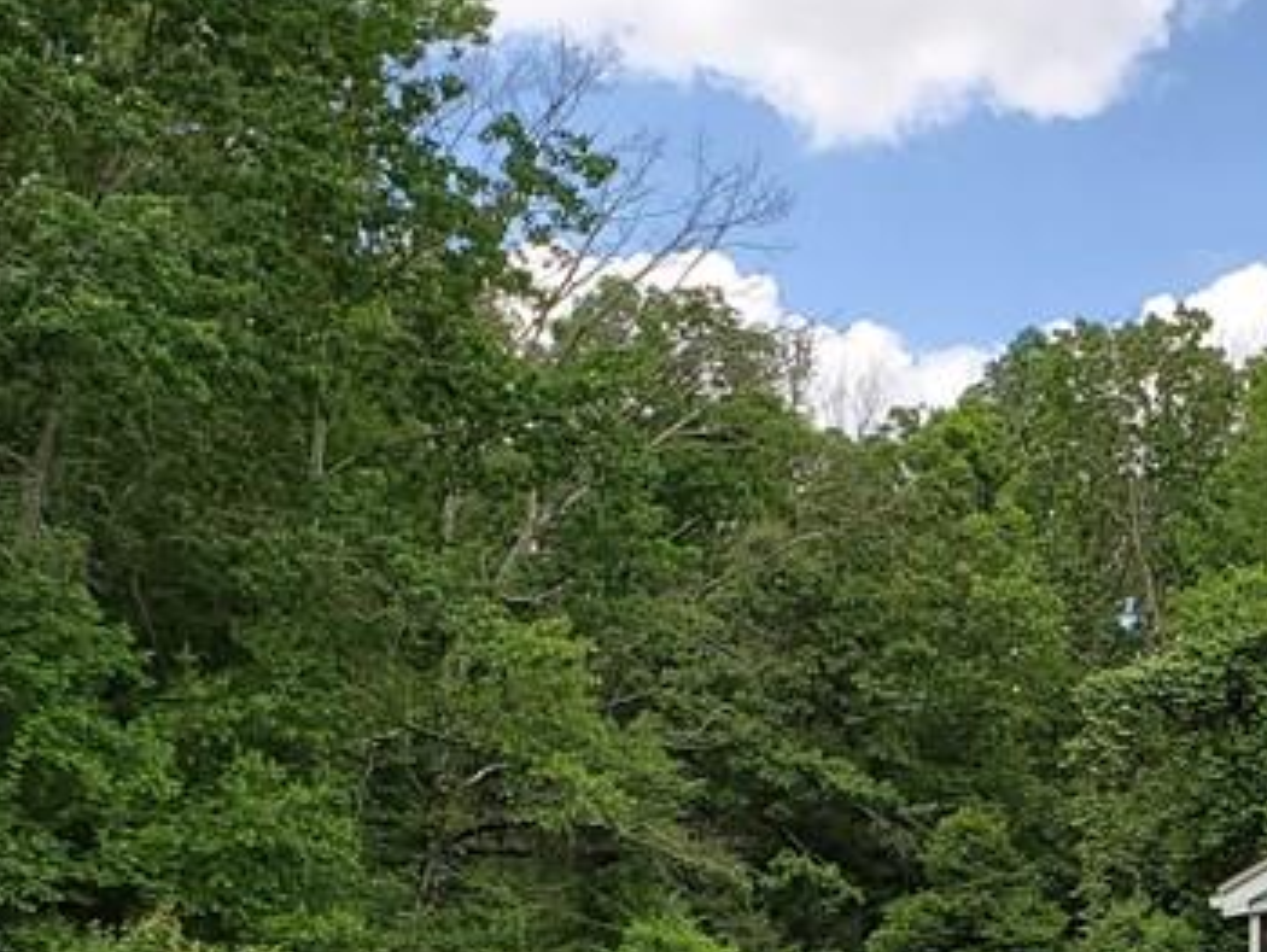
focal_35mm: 76
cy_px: 1003
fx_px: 2784
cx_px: 1488
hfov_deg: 23.6
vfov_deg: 18.8
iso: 50
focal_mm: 4.3
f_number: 2.4
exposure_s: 1/658
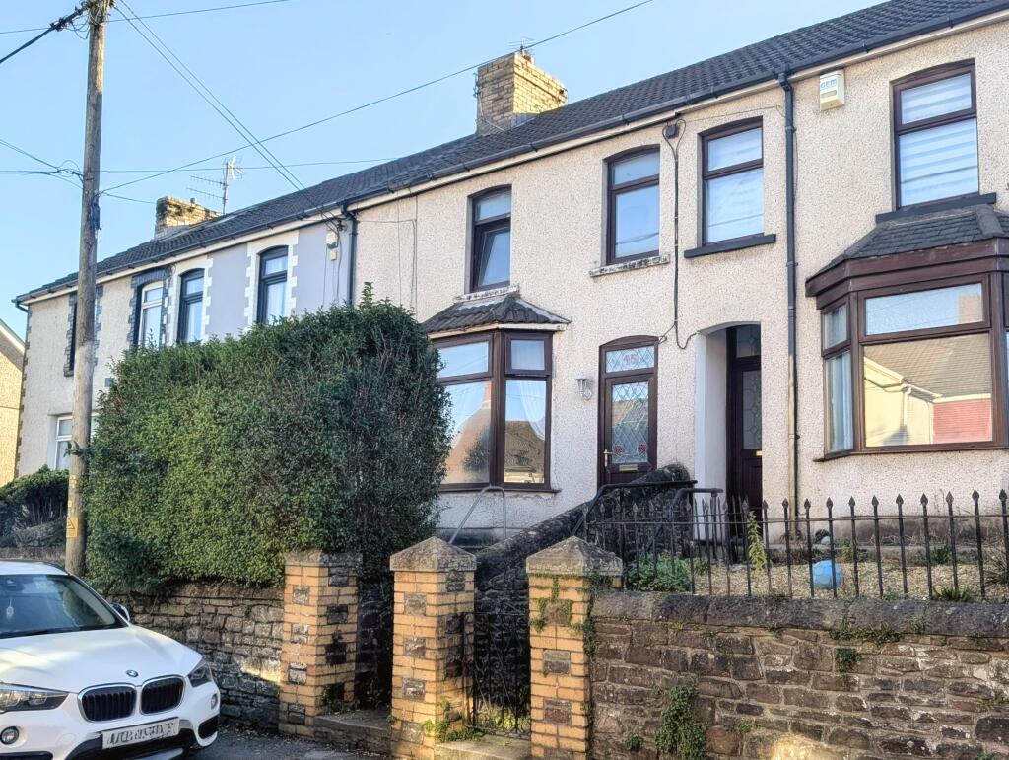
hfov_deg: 71.5
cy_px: 380
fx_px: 701
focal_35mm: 24
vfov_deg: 56.9
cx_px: 504
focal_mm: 6.9
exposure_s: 1/342
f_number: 1.68
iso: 20
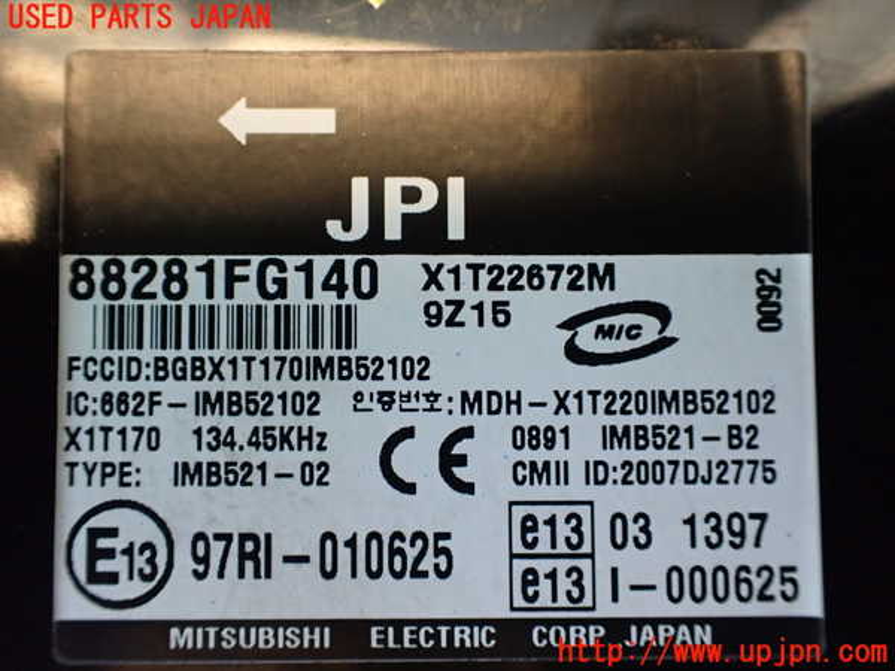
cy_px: 336
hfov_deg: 60.0
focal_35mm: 30
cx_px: 448
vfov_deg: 46.8
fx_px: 776
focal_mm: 5.4
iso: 800
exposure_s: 1/125
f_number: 2.3
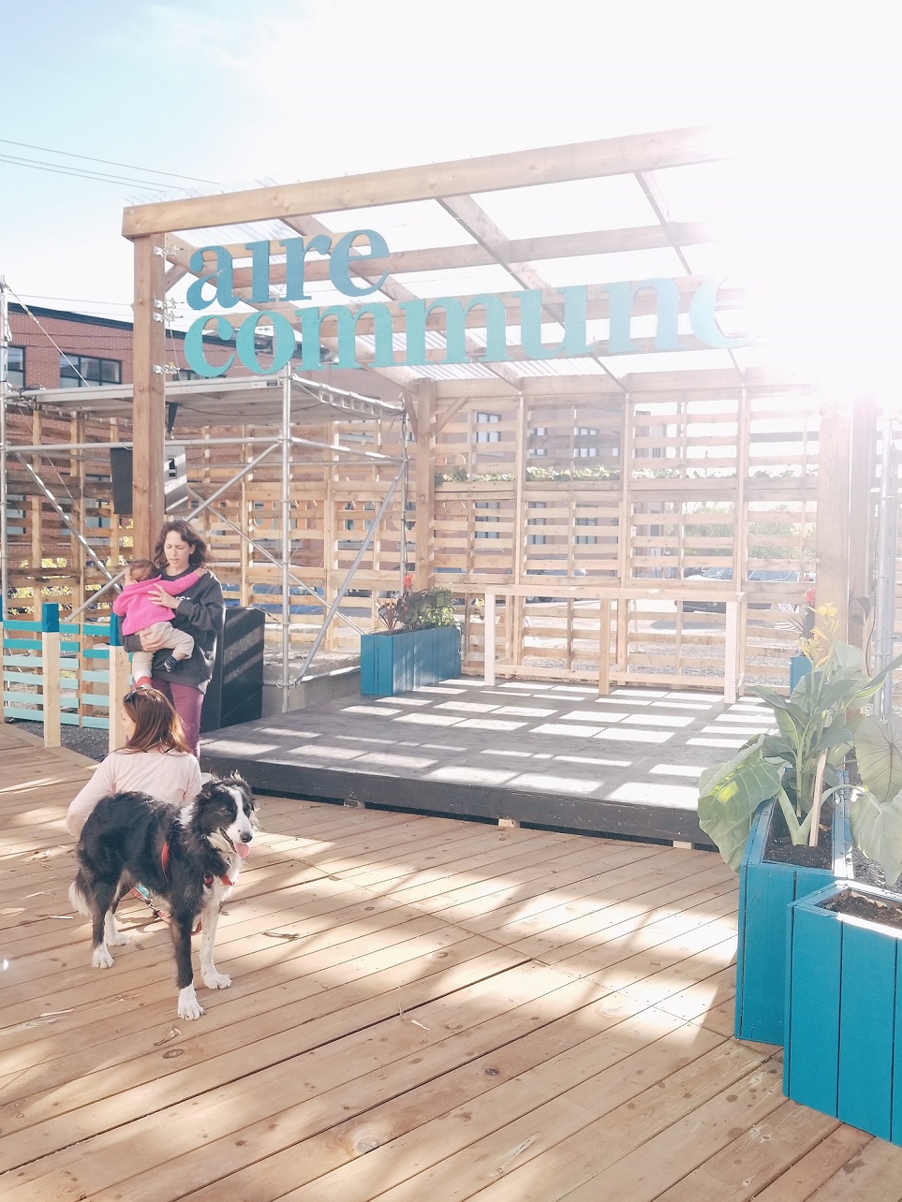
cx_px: 443
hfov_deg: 51.4
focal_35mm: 27
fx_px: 938
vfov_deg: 65.3
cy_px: 589
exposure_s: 1/510
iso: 50
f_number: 1.7
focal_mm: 4.25
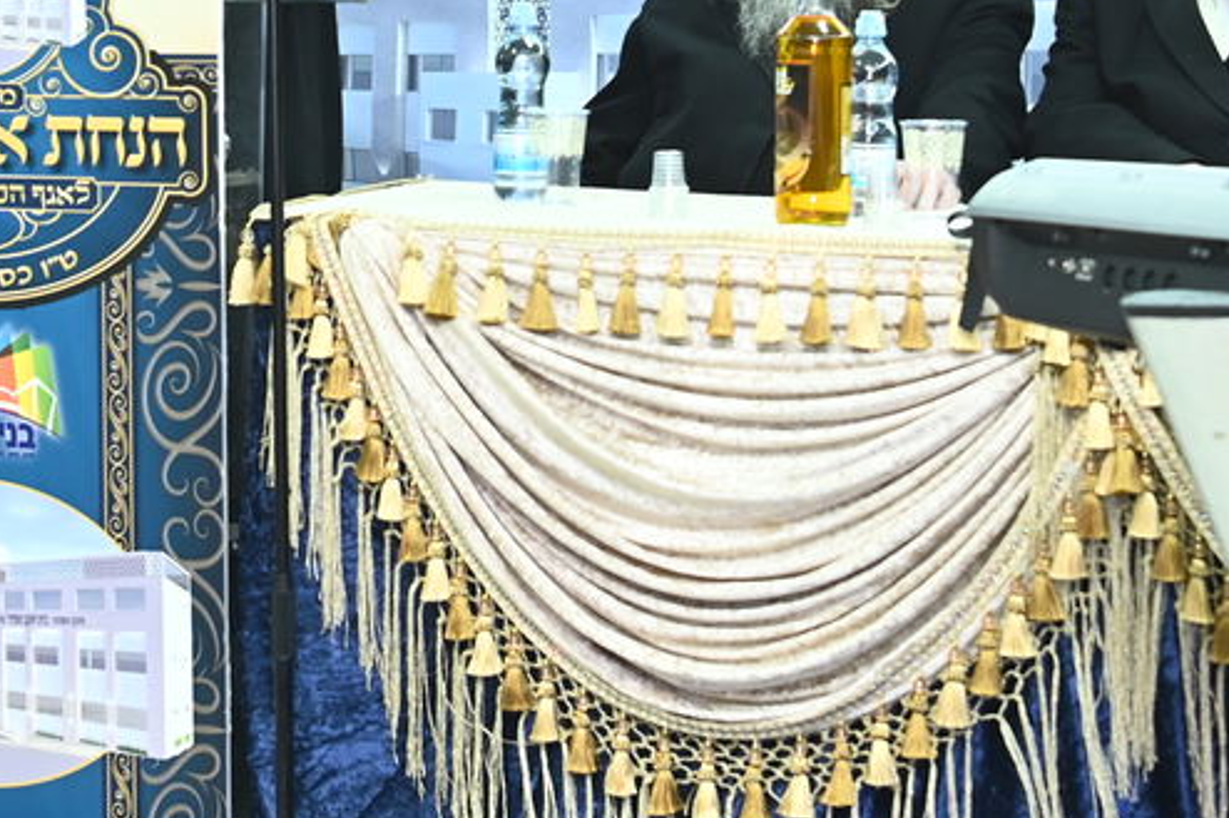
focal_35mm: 102
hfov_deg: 20.0
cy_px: -1
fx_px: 3481
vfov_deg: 13.2
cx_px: 527
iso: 1600
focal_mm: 36
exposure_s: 1/125
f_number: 4.5
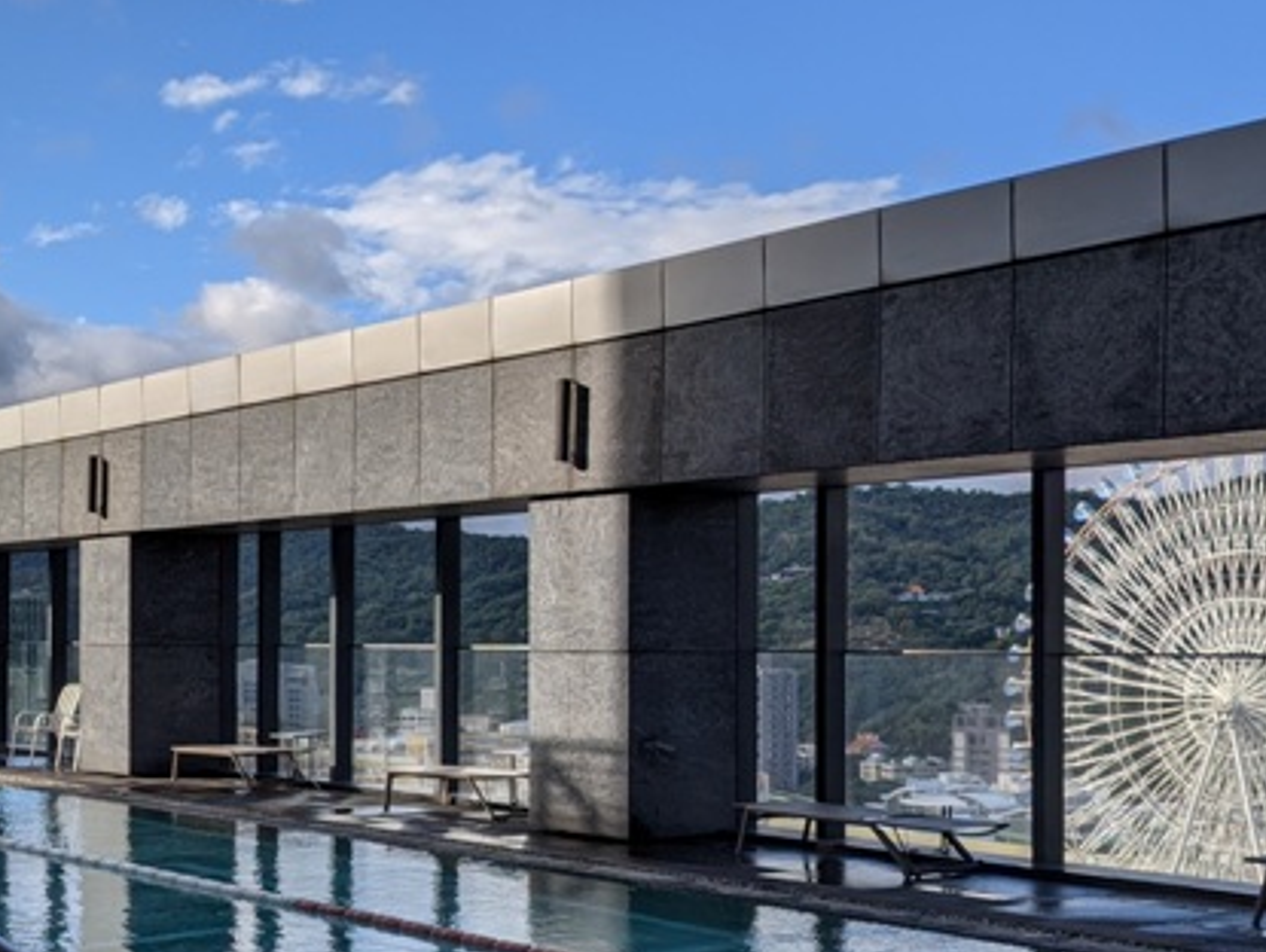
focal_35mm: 52
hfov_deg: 36.5
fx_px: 1903
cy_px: 616
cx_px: 451
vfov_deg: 27.9
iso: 64
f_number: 1.73
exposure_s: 1/4673
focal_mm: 4.38
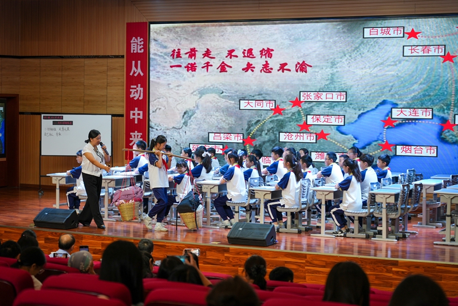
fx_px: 980
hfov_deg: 26.3
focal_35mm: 77
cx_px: 229
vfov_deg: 17.7
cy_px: 153
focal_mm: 77
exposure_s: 1/80
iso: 200
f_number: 4
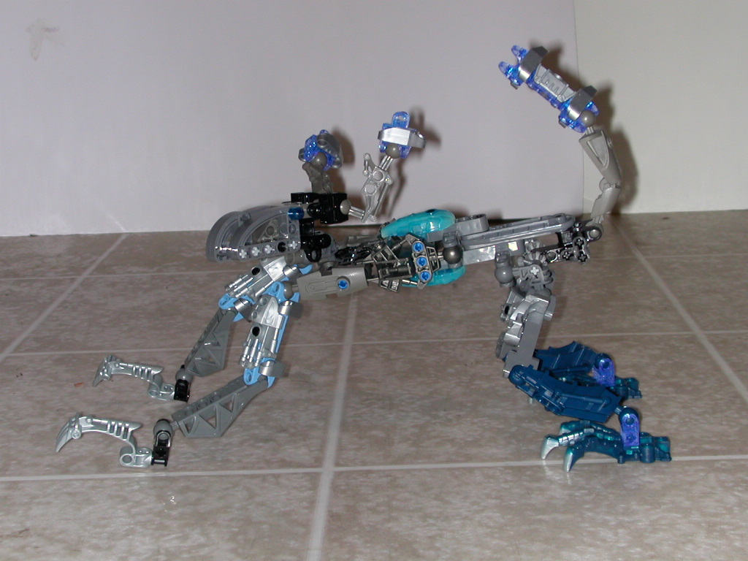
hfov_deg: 30.3
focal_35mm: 64
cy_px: 280
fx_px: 1383
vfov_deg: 22.9
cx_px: 374
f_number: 3.5
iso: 100
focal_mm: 9.7
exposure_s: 1/59.9
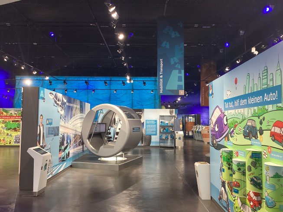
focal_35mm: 31
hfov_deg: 58.3
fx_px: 253
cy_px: 106
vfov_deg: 45.5
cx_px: 142
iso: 100
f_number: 2.4
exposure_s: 1/100
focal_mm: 3.3
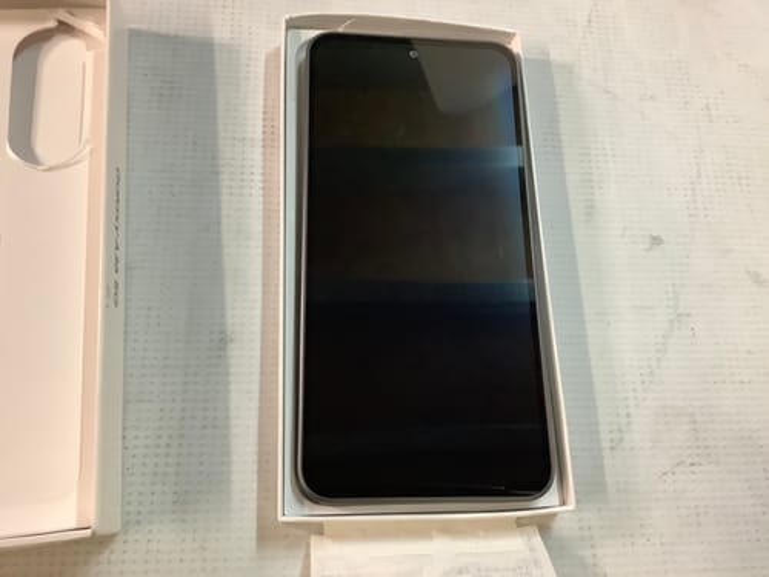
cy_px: 288
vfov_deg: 45.4
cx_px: 384
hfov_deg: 58.4
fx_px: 689
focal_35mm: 31
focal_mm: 3.3
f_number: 2.4
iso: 160
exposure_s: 1/50
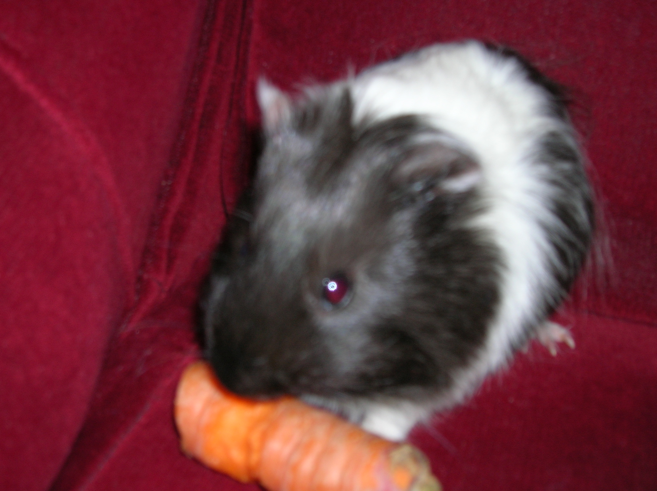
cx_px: 328
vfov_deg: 31.5
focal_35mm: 46
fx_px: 872
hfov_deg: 41.3
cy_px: 246
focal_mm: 7.7
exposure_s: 1/60.1
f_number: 3.2
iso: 50
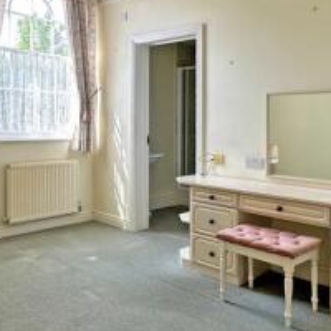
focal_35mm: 36
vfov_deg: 46.0
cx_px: 127
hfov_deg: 45.7
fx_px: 389
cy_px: 180
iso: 40
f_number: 2.2
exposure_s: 1/111
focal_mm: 2.22
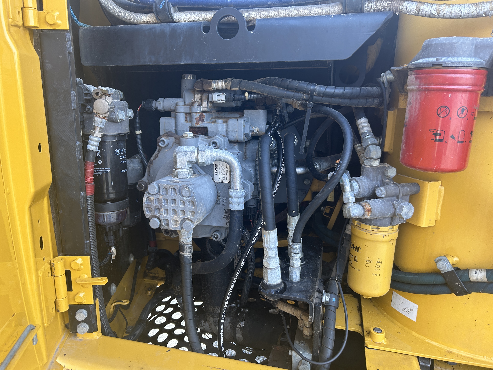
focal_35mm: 26
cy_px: 185
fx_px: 370
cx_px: 246
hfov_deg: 67.3
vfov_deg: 53.1
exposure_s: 1/169
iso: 64
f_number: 1.5
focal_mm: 5.7
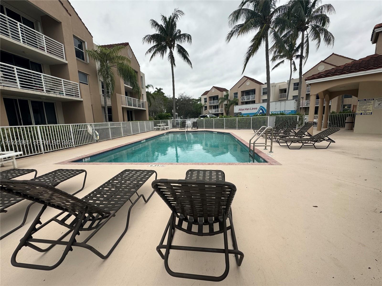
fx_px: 154
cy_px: 143
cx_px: 191
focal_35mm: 14
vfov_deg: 85.7
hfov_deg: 102.1
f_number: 2.2
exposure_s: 1/179
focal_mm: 2.22
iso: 40
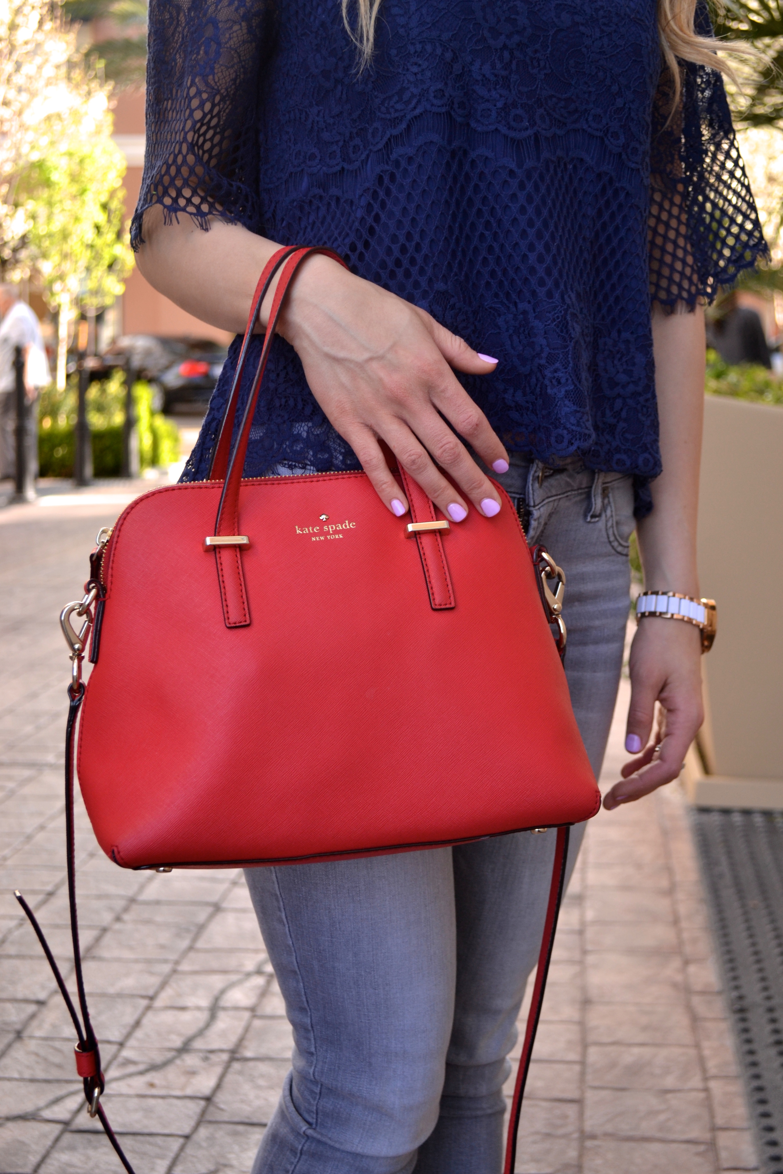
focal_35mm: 52
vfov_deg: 37.9
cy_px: 587
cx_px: 392
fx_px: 1713
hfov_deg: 25.8
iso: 200
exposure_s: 1/125
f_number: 5.6
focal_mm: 35
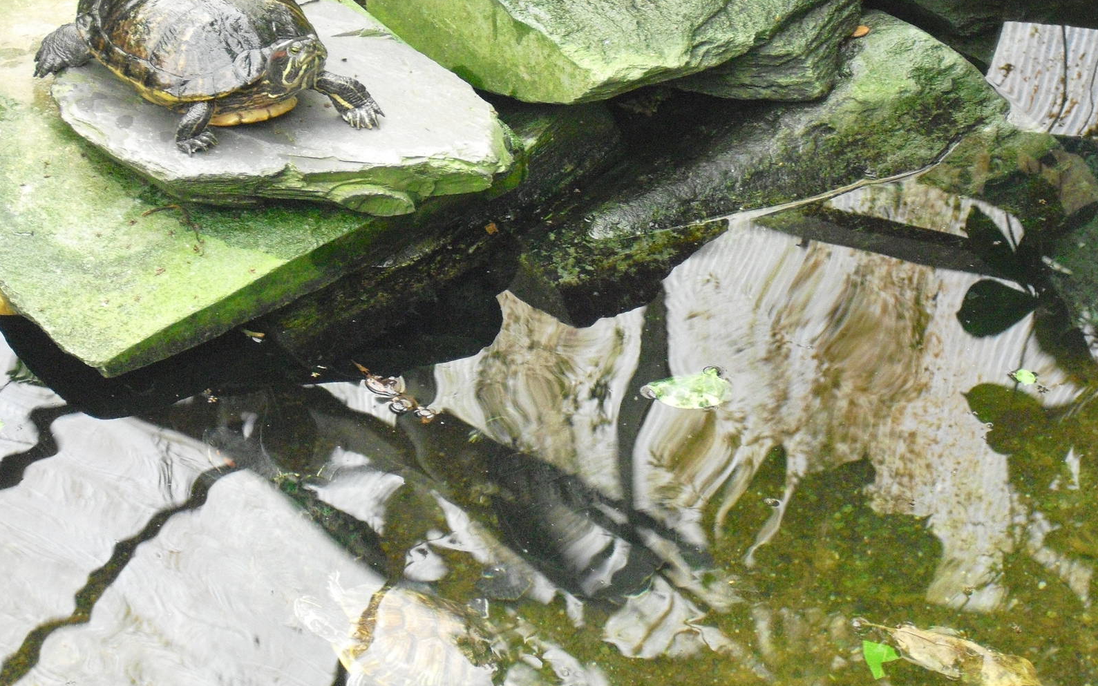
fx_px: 2843
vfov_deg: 13.8
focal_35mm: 95
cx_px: 551
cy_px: 311
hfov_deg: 21.9
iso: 800
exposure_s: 1/40
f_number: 5.1
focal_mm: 15.7
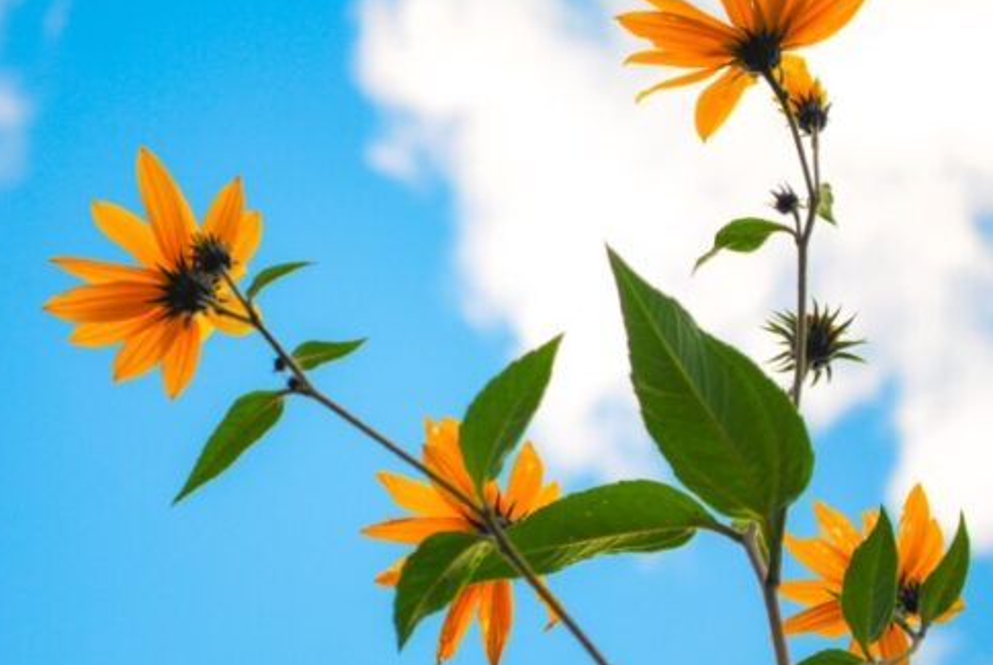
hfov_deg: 20.6
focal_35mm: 99
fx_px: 2735
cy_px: 342
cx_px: 428
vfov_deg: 13.9
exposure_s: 1/320
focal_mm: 46
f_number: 5.3
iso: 100
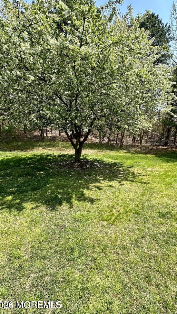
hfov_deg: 66.3
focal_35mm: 16
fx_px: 133
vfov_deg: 99.4
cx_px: 109
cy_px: 155
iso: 40
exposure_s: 1/643
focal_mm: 2.22
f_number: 2.2
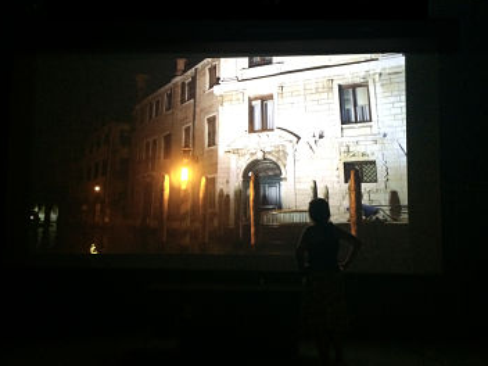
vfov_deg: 42.9
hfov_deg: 55.4
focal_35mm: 33
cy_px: 201
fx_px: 465
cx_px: 247
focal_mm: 4.15
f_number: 2.2
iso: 250
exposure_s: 1/30
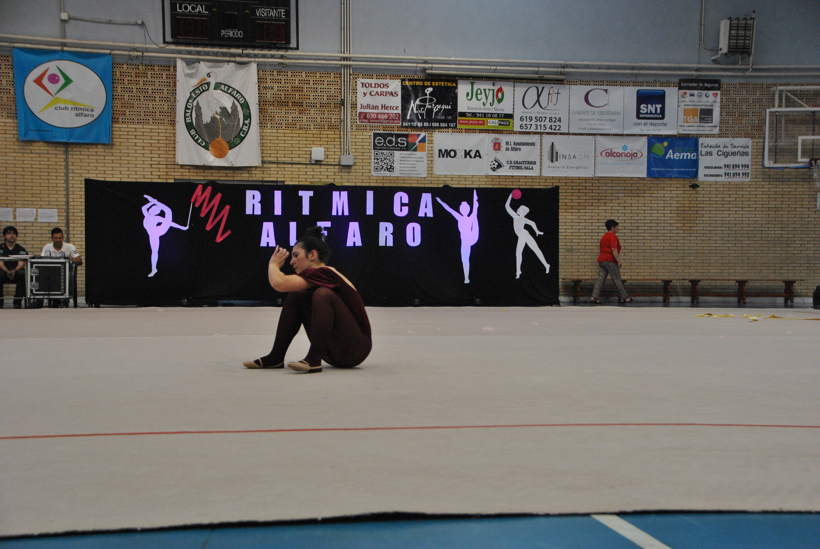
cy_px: 274
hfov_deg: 35.0
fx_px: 1300
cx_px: 410
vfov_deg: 23.8
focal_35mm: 57
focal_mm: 38
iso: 800
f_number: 6.3
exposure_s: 1/160
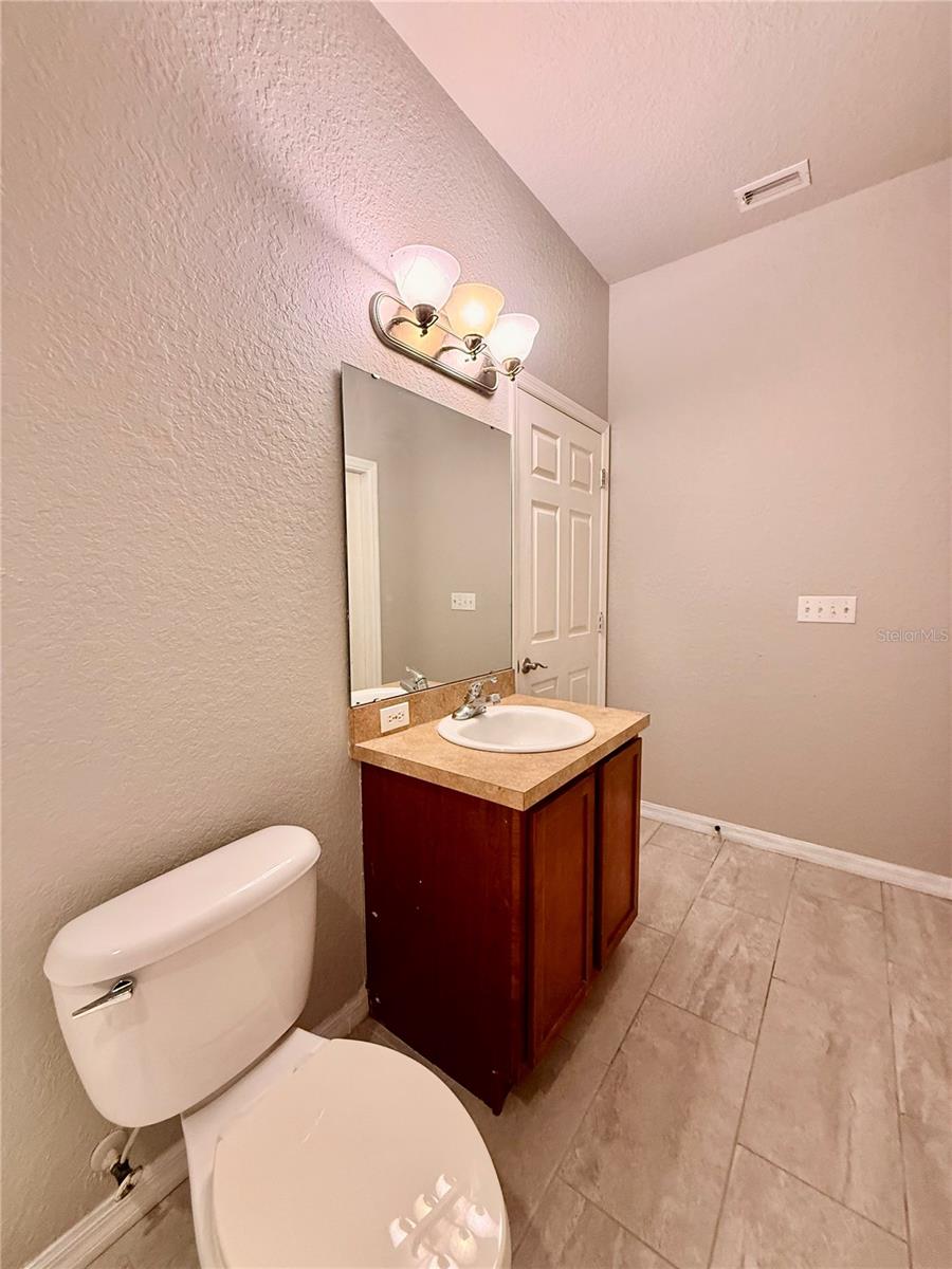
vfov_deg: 102.1
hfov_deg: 85.7
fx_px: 513
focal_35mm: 14
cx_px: 476
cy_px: 634
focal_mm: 2.22
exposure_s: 1/60
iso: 320
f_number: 2.2
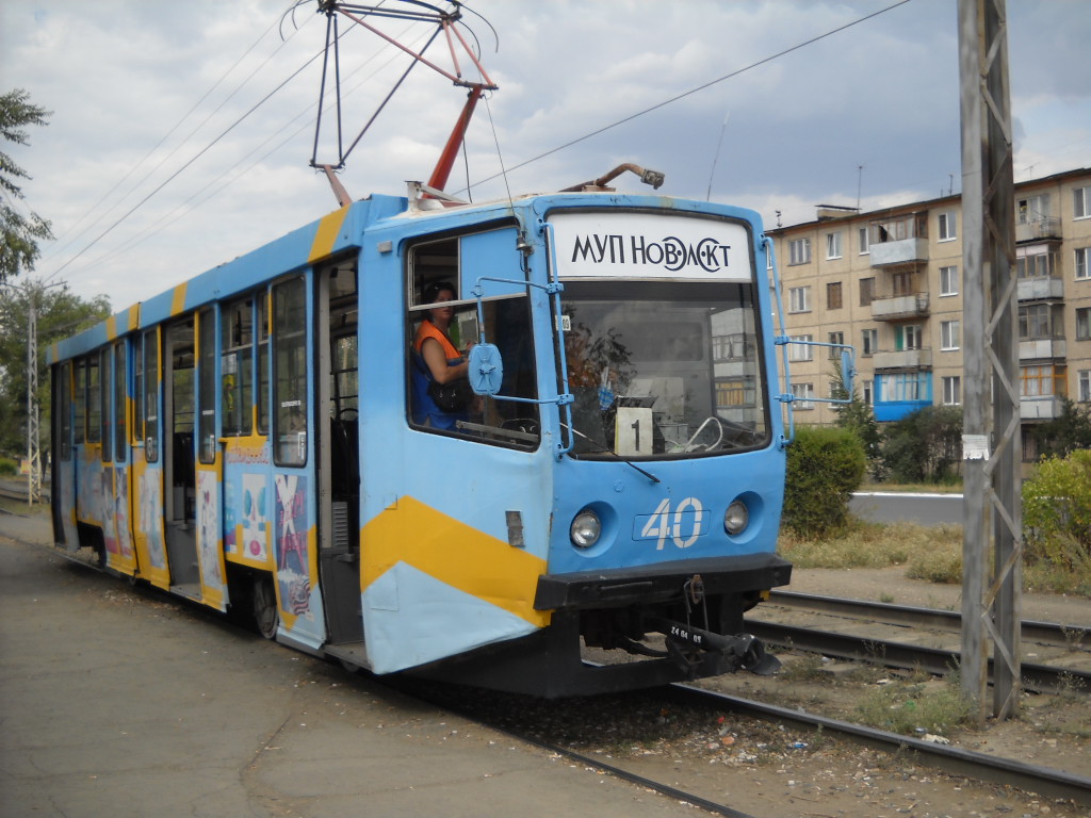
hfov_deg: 45.8
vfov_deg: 35.1
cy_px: 409
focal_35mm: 41
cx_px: 546
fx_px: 1292
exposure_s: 1/228
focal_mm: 6.72
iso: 64
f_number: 5.5
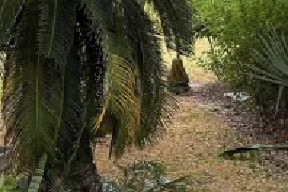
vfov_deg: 10.3
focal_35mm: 129
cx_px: 303
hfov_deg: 15.5
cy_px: -79
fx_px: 1032
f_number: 1.78
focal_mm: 6.76
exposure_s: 1/190
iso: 64
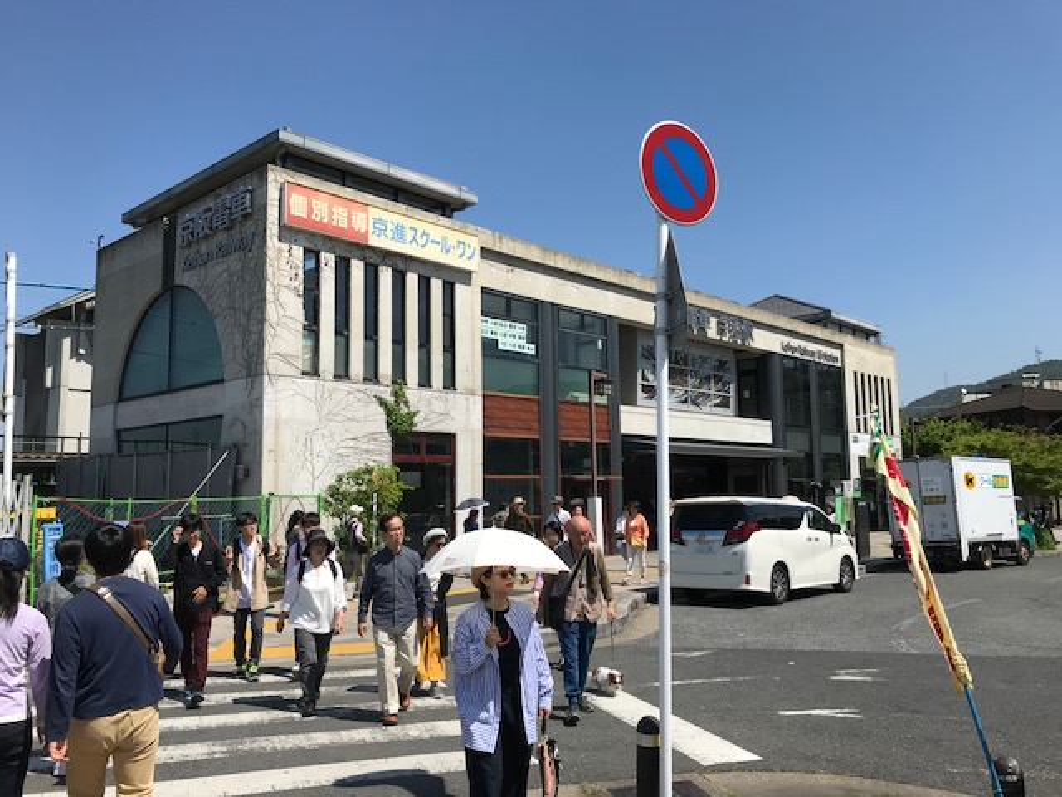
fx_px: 859
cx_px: 531
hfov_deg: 63.4
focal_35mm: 28
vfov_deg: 49.7
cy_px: 398
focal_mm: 3.99
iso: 20
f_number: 1.8
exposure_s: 1/3195
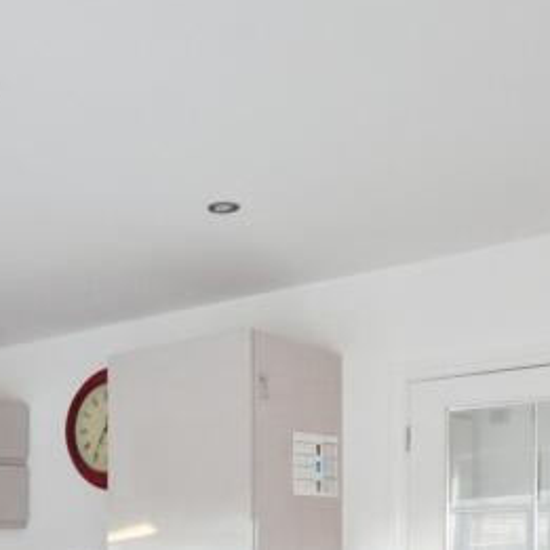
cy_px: 587
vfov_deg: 30.8
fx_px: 899
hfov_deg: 33.3
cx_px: 135
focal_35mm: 50
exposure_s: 1/30
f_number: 3.5
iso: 900
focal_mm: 10
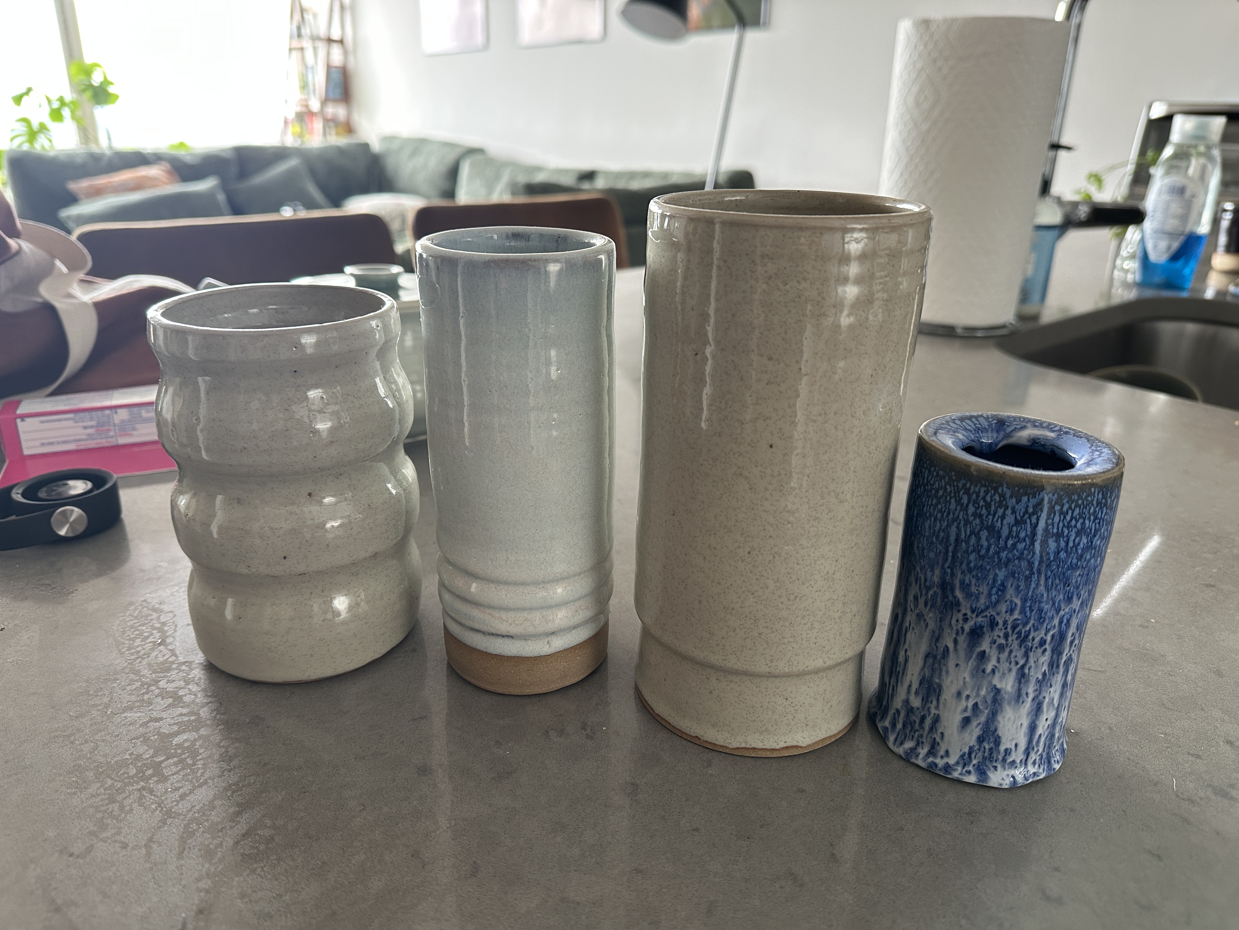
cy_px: 465
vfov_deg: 56.8
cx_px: 620
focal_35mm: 24
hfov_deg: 71.6
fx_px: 859
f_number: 1.78
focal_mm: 6.86
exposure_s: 1/85
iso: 250
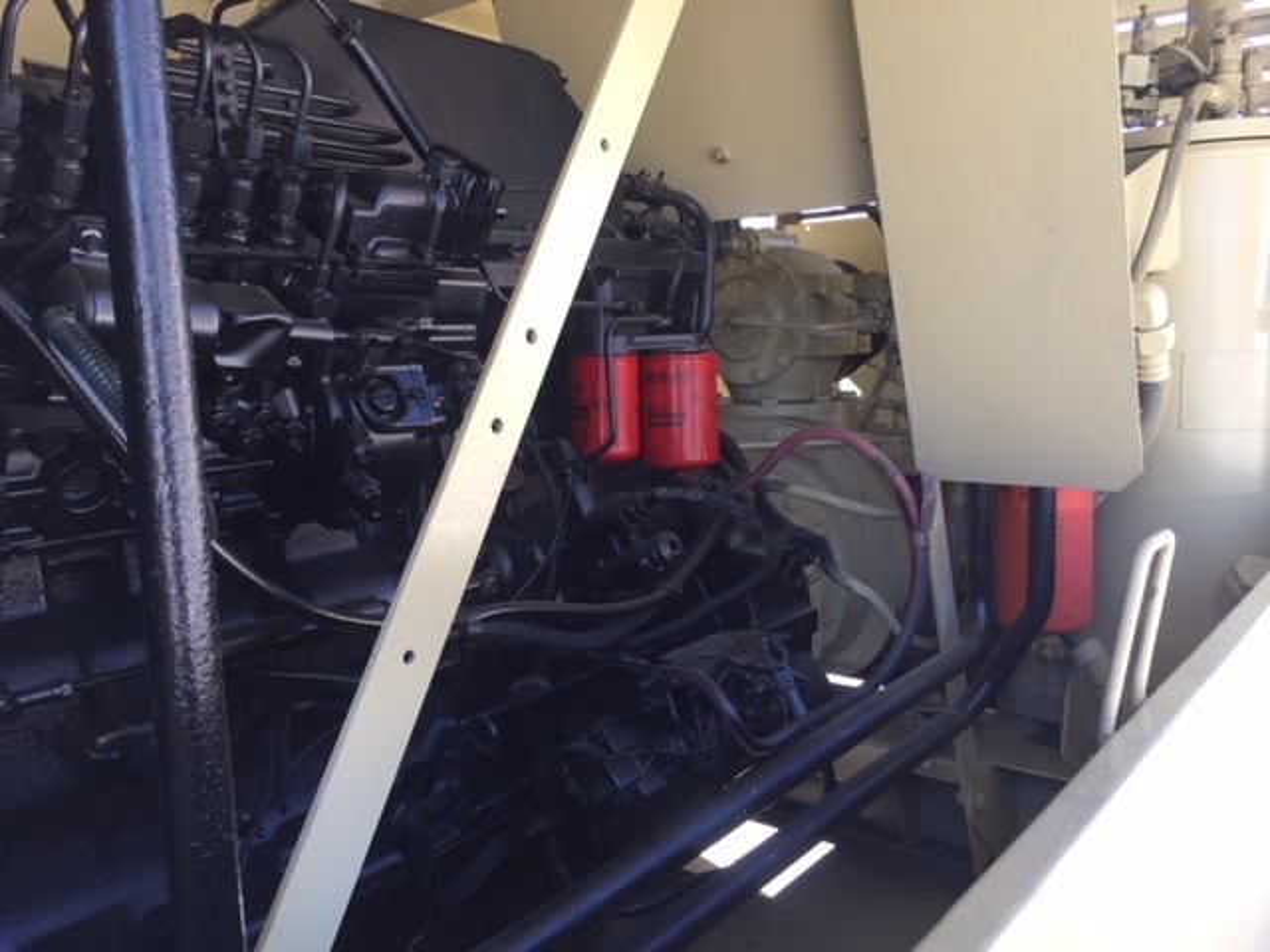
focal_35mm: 29
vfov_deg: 48.2
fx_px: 1064
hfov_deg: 61.7
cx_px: 635
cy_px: 476
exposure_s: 1/120
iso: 32
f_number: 2.2
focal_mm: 4.15
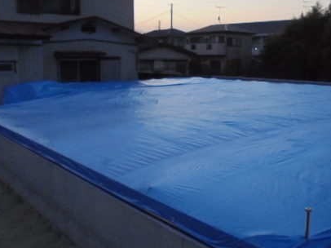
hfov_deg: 44.6
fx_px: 392
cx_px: 239
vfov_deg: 35.0
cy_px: 104
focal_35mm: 41
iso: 400
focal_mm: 4.6
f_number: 3.5
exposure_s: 1/10
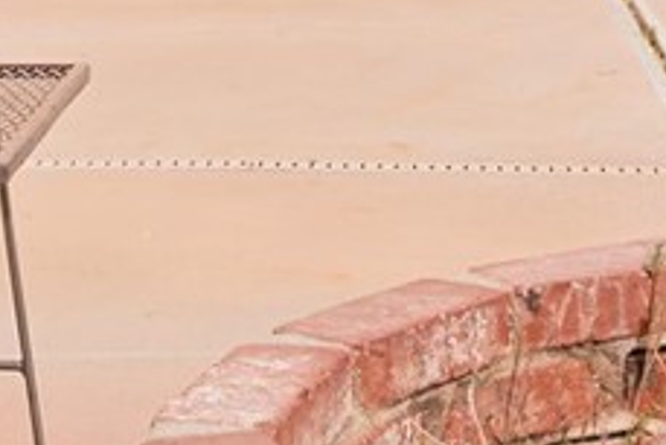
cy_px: -481
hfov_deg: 15.3
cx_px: 314
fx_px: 2480
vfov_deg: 9.5
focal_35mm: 134
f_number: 20
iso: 320
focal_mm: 20
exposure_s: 1/250
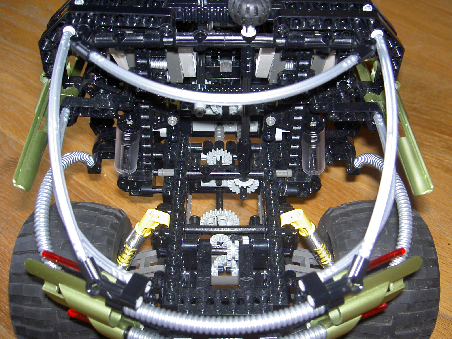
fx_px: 509
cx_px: 226
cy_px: 170
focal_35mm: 39
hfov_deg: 47.9
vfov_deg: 36.8
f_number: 2.8
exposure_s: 1/59.5
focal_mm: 8
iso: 100
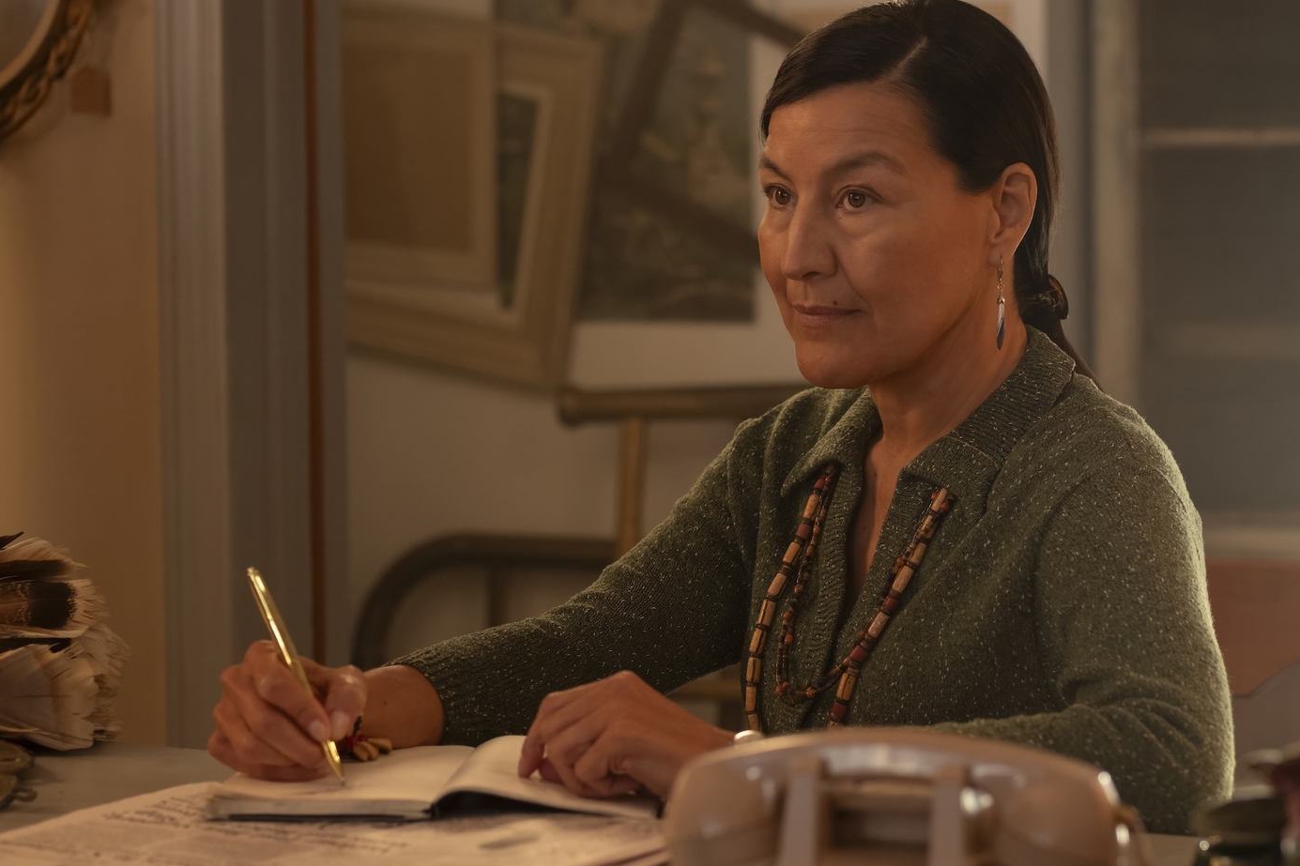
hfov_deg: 19.6
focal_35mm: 104
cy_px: 466
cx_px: 778
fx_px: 3755
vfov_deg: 13.2
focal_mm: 50
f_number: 2.5
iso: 1000
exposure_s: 1/125
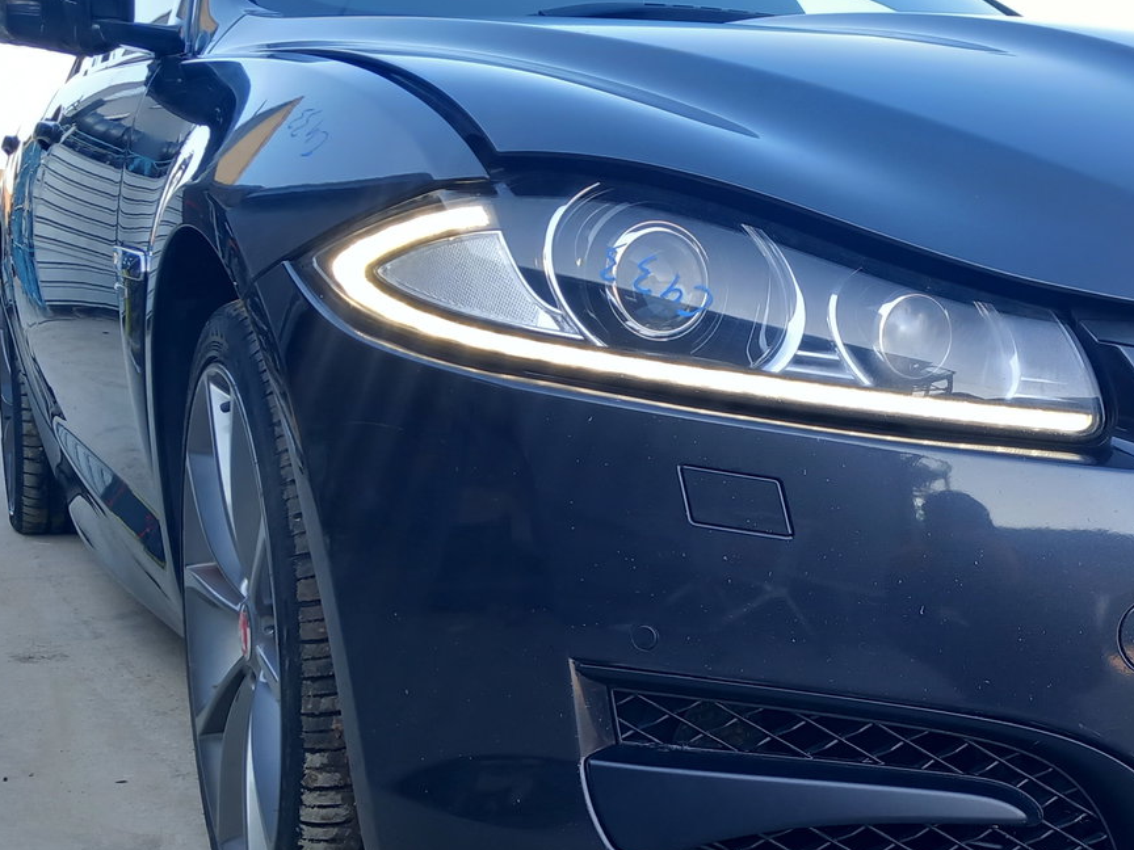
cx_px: 911
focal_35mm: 50
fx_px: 1638
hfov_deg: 36.8
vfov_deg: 28.9
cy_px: 572
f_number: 1.8
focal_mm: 4
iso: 32
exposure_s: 1/50
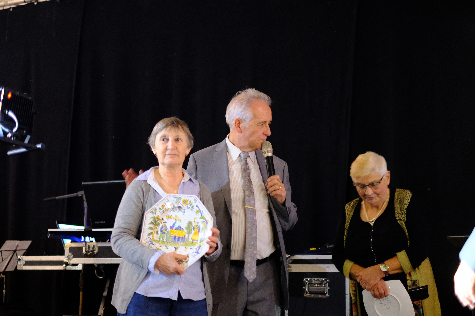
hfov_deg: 37.5
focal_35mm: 53
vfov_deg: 25.5
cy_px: 158
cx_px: 238
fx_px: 699
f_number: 1.4
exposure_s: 1/34
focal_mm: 35
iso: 3200
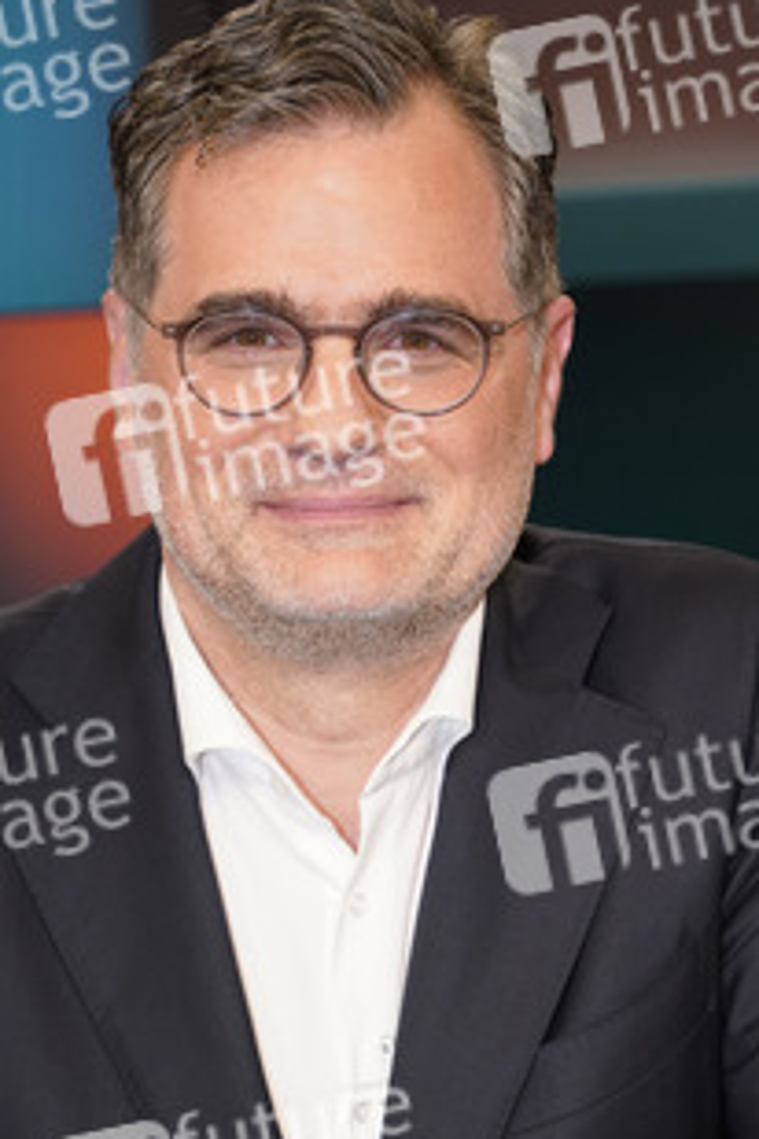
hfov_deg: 15.5
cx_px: 343
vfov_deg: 23.1
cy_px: 623
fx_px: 2783
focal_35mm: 88
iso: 2000
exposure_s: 1/125
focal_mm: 68
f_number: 5.6
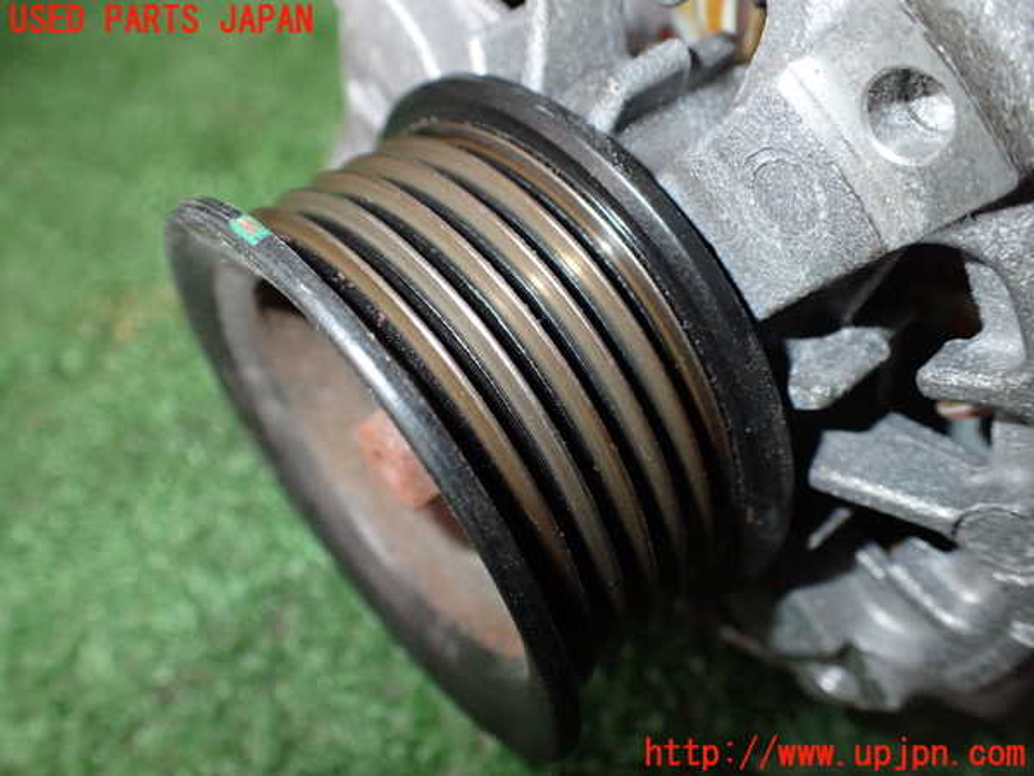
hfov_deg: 60.0
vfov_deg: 46.8
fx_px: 896
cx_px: 517
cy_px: 388
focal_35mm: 30
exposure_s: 1/30
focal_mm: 5.4
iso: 800
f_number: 6.3
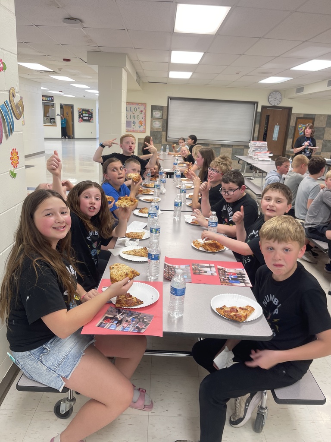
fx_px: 319
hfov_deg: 54.9
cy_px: 221
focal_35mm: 25
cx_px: 166
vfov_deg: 69.4
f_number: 1.6
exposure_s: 1/60
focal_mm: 5.1
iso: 80
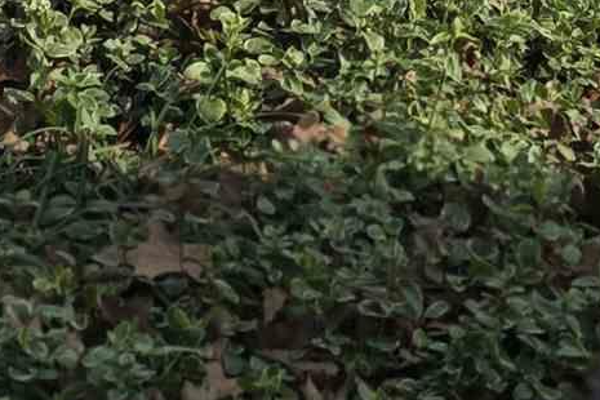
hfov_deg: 12.9
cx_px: 76
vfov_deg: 7.5
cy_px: -828
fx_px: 2633
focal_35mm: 158
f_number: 1.7
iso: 12
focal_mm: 6.3
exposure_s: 1/818
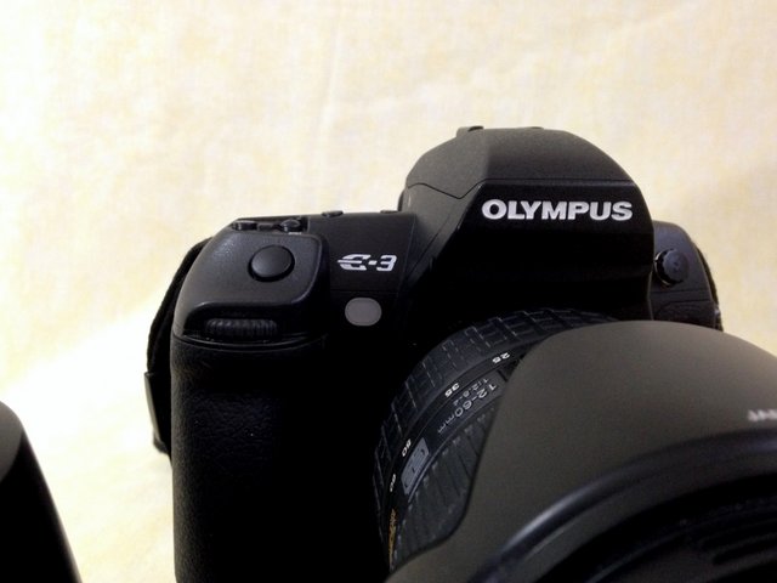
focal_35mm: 33
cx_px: 388
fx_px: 741
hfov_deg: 55.4
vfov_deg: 42.9
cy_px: 292
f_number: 2.4
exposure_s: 1/20
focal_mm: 4.12
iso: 320
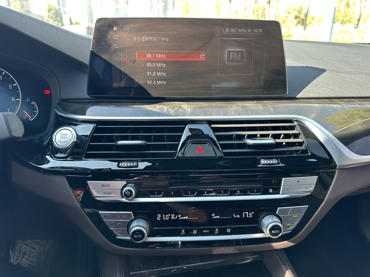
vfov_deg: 56.8
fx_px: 257
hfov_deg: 71.6
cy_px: 138
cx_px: 185
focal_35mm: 24
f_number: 1.78
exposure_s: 1/121
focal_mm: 6.86
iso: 160
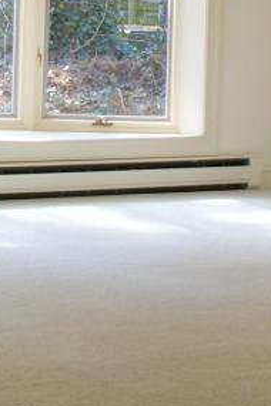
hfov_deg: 8.6
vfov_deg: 12.8
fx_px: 1773
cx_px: -58
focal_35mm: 157
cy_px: -78
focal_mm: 26
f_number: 4.5
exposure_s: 1/40
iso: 125
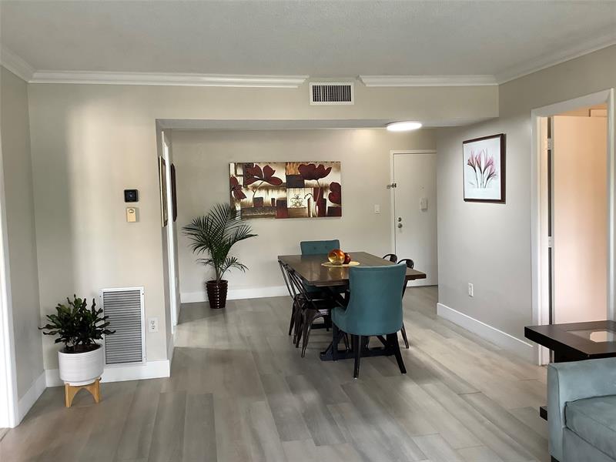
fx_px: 552
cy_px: 231
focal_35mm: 31
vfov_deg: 45.4
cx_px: 308
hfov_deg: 58.4
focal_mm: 3.3
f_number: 2.4
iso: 160
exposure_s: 1/50
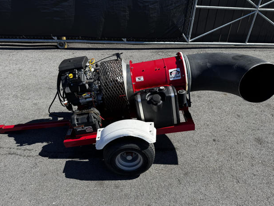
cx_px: 135
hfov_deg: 69.4
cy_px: 105
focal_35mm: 25
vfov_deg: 54.9
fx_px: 198
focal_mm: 6.76
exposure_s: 1/2331
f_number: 1.78
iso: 80
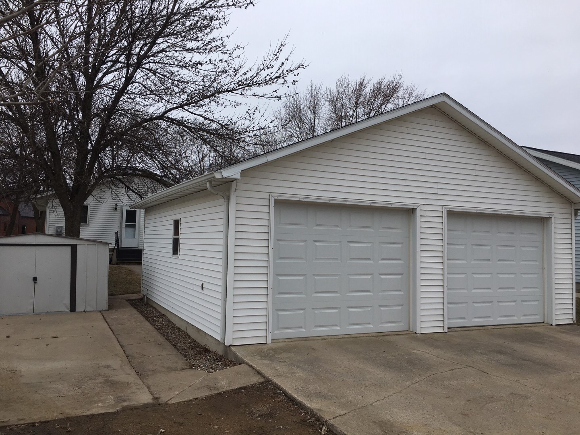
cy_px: 218
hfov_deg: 61.7
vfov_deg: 48.2
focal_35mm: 29
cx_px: 290
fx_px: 486
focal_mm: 4.15
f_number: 2.2
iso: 25
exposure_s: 1/905
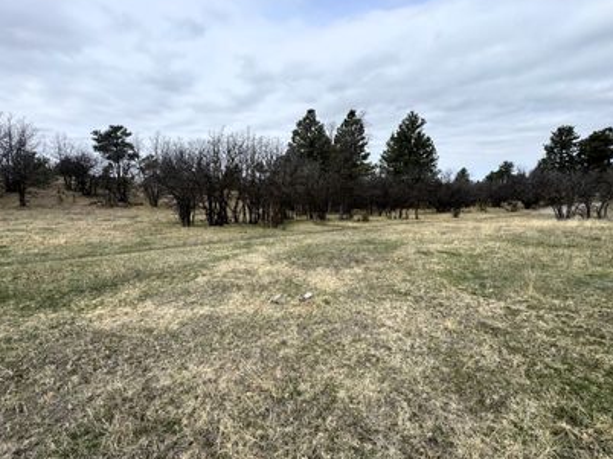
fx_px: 265
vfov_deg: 81.7
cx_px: 292
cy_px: 223
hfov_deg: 98.1
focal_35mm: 15
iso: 50
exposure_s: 1/1395
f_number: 2.2
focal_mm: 2.22
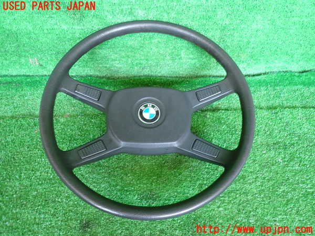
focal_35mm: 25
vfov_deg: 54.9
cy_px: 118
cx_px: 158
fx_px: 227
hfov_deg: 69.4
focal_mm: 4.5
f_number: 2
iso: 200
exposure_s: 1/30
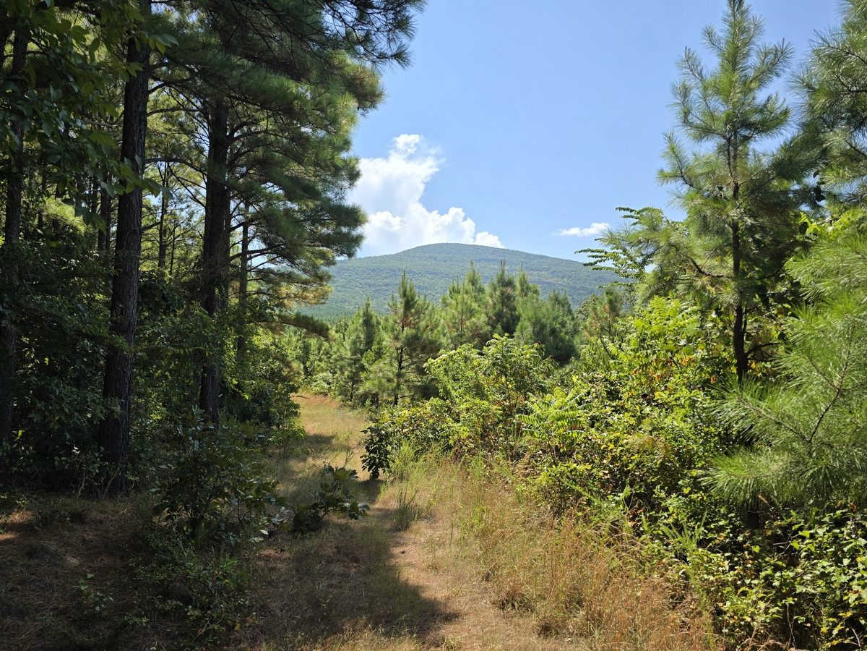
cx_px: 434
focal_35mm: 23
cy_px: 326
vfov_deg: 58.9
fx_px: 576
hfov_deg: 73.9
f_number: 1.7
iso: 12
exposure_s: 1/880
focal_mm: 6.3
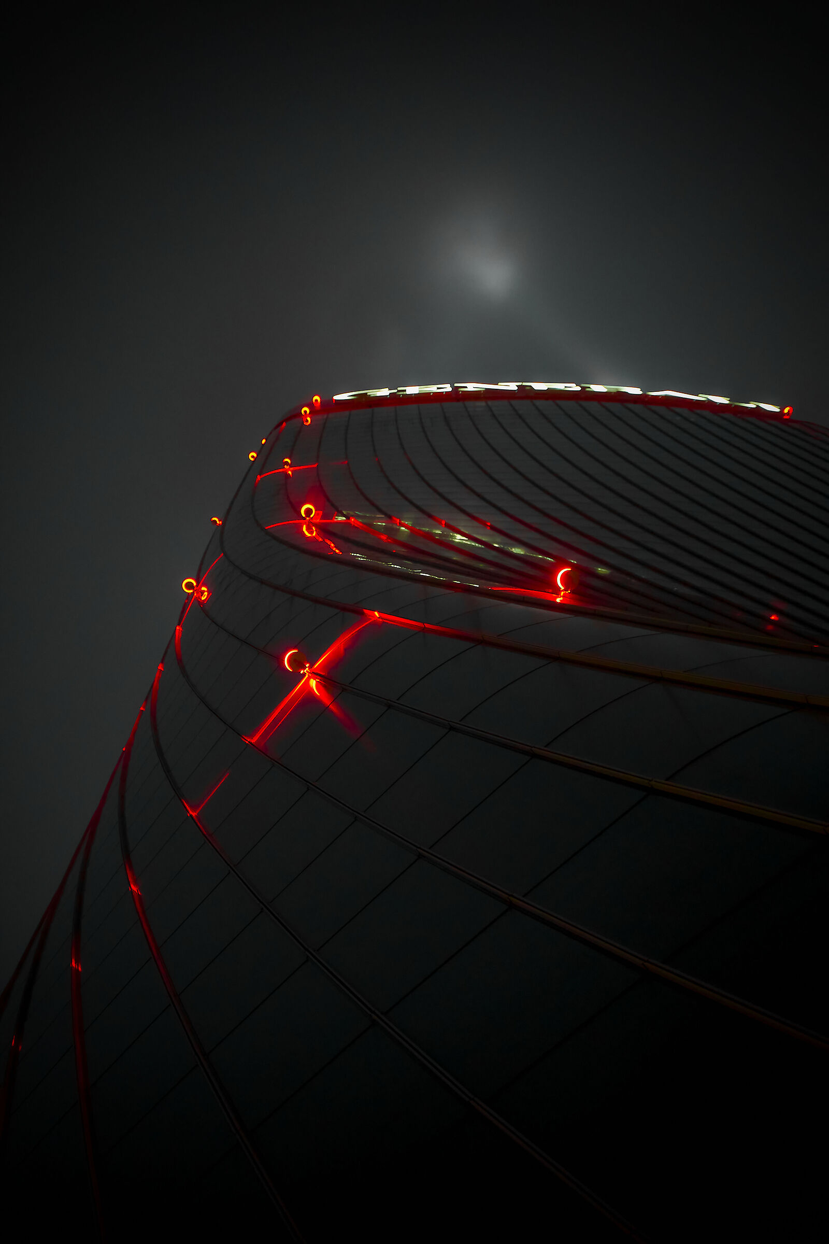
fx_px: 2590
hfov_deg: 18.2
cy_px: 622
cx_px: 414
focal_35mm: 75
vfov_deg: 27.0
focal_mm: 75
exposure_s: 1/80
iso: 5000
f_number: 2.8
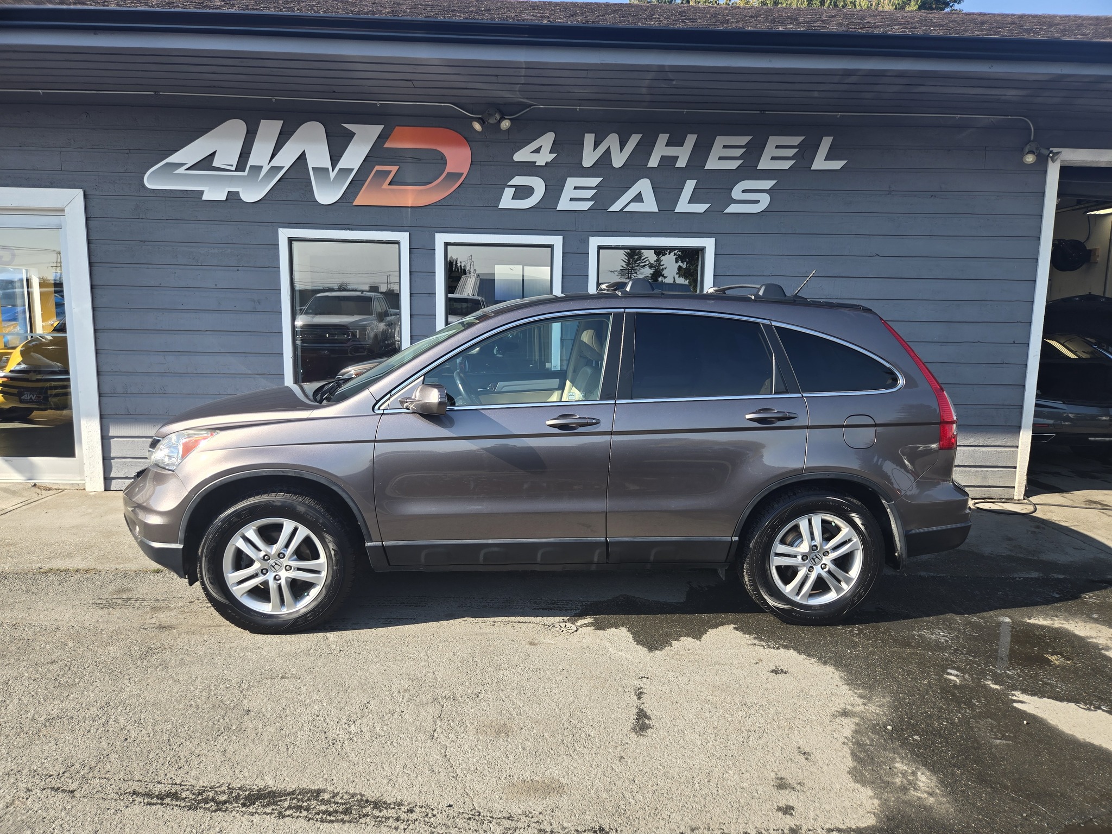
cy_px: 417
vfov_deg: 58.9
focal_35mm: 23
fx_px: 739
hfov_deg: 73.9
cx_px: 556
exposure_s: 1/682
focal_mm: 5.4
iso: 25
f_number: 1.8
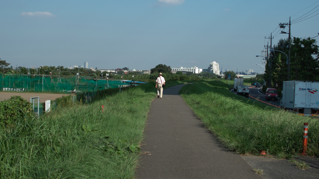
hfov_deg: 32.4
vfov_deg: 18.5
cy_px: 85
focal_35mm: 65
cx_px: 160
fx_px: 550
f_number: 2.8
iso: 50
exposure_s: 1/800
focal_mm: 24.2
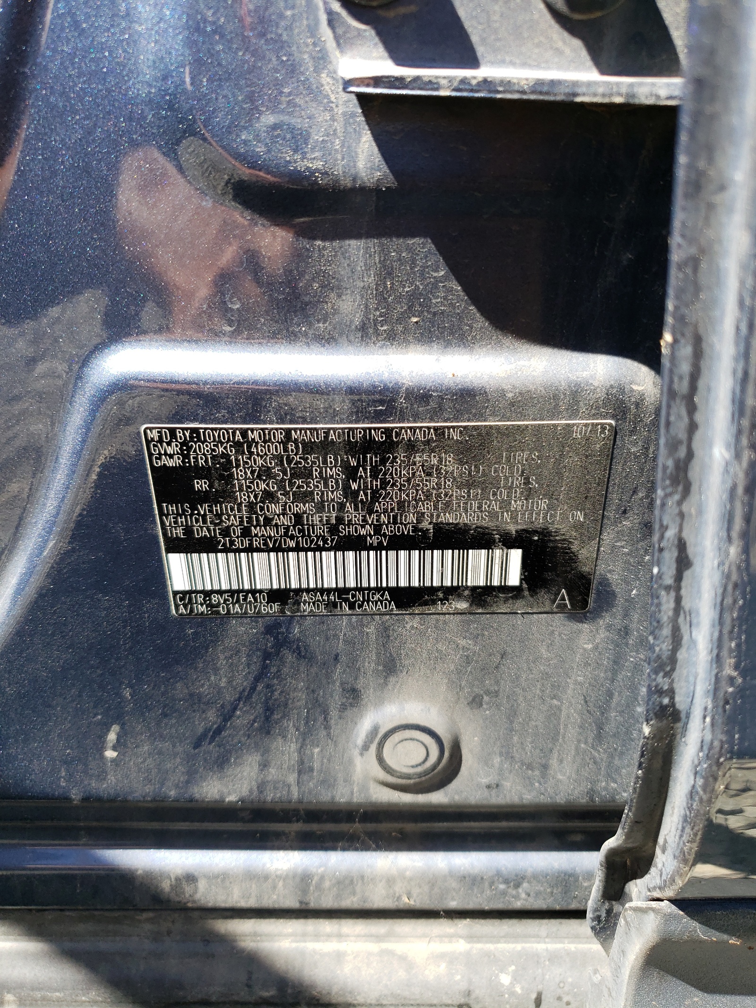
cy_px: 504
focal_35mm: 26
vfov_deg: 67.3
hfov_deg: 53.1
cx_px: 378
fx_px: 757
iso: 50
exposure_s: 1/400
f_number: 1.5
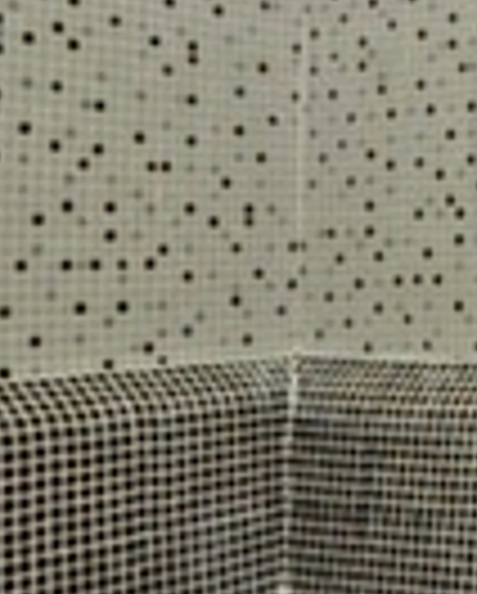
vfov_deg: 24.4
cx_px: 1019
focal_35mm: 77
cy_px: 144
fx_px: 1356
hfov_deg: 15.1
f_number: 4
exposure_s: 1/60
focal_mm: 10
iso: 800
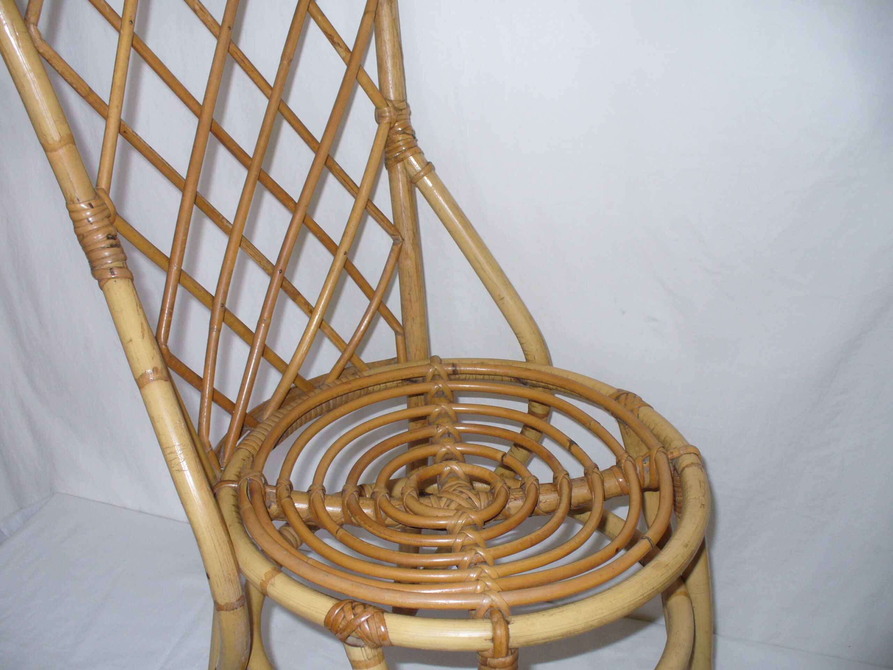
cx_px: 446
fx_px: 955
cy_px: 335
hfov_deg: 50.1
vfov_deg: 38.7
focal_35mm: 37
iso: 100
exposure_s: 1/30
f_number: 2.8
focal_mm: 6.1
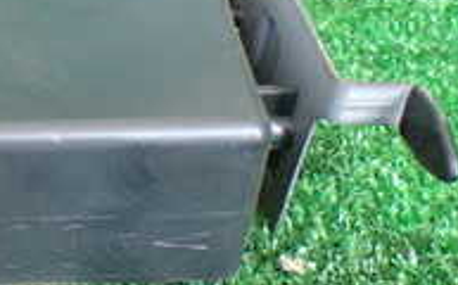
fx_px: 1234
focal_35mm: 99
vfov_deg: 13.0
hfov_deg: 19.0
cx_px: -187
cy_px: 24
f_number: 2.3
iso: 800
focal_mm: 5.4
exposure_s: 1/125
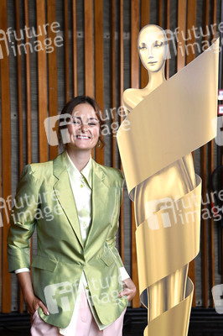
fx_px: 791
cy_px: 168
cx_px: 112
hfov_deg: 16.0
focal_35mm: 85
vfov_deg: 23.9
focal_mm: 85
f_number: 5.6
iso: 1250
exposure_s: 1/125
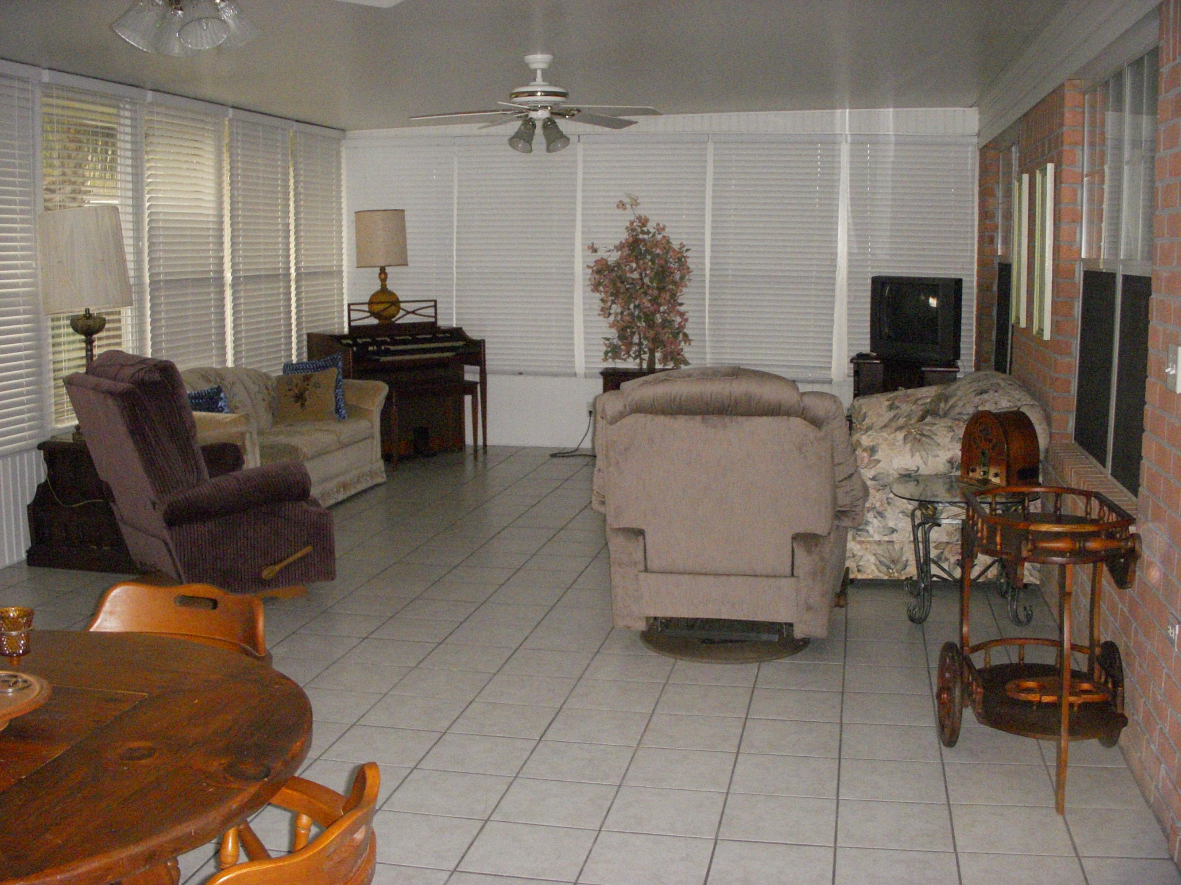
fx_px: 1296
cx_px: 590
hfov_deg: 49.0
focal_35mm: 38
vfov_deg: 37.7
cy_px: 442
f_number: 3.3
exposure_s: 1/250
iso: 800
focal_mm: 6.3
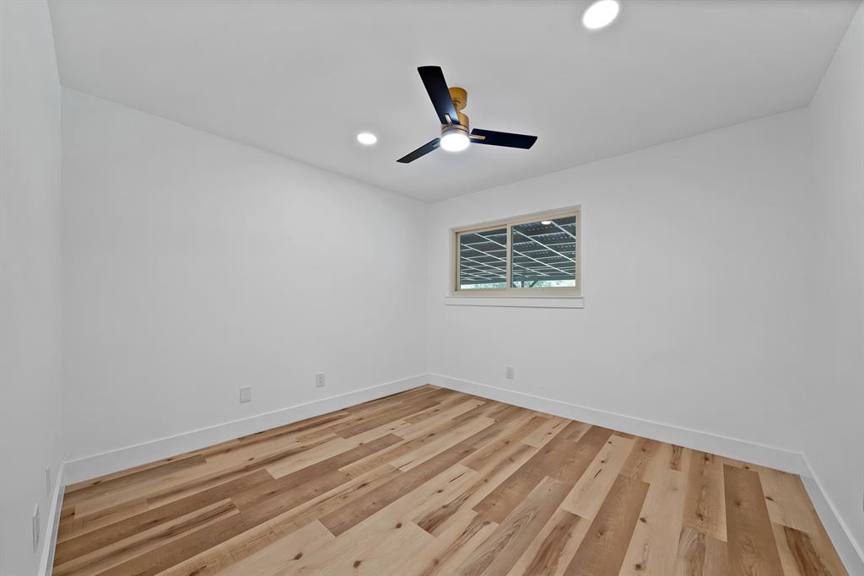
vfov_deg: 90.0
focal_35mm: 12
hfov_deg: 112.6
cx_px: 432
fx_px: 288
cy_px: 288
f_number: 9
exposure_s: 1/2.5
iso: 640
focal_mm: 12
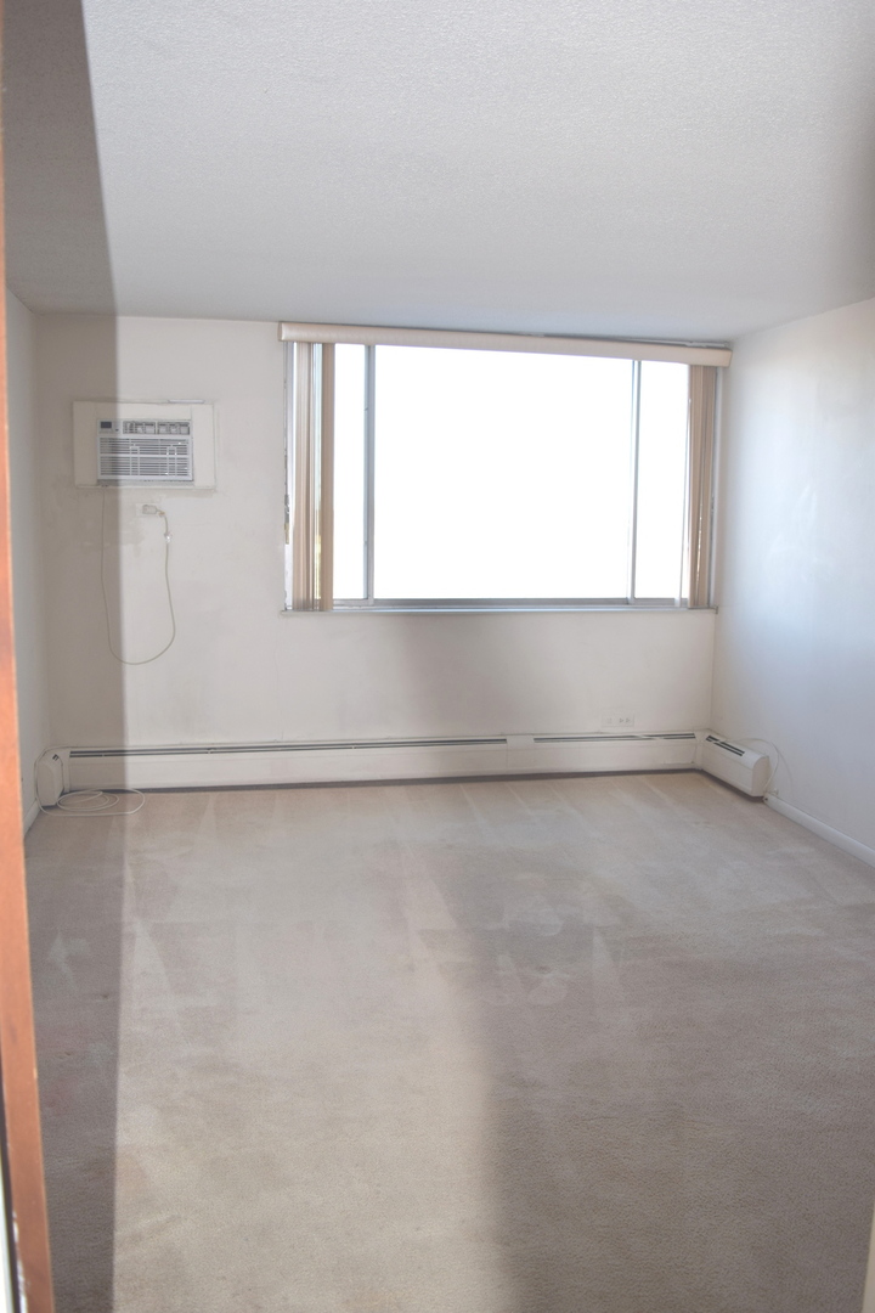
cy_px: 656
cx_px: 438
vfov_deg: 61.9
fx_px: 1094
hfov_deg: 43.6
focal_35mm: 30
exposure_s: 1/200
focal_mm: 20
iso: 280
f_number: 3.5
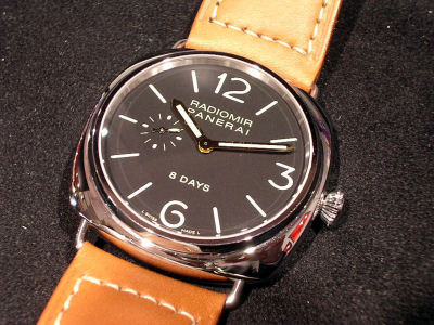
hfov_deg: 27.0
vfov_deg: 20.4
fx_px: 903
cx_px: 217
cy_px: 162
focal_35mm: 72
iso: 166
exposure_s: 1/3.3
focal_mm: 10.9
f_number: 3.7
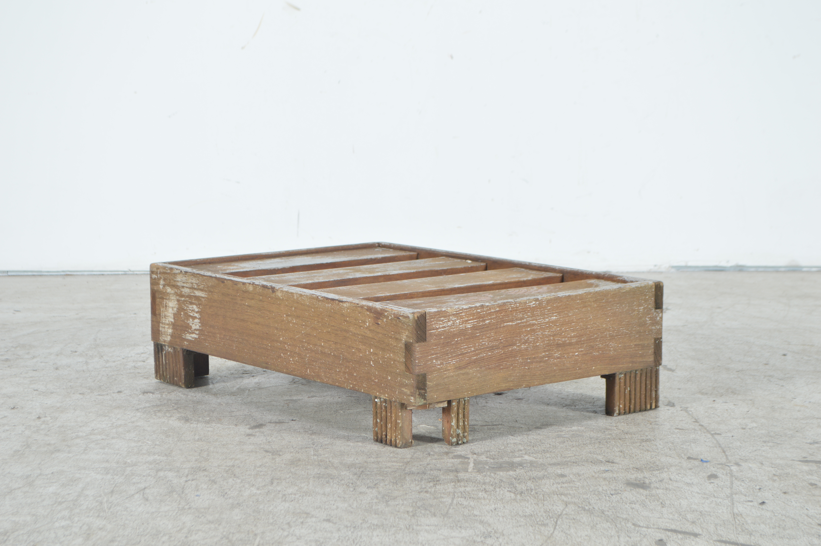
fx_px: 1880
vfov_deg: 16.5
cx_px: 410
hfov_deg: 24.6
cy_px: 273
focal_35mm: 82
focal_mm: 55
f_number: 8
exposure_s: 1/125
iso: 100
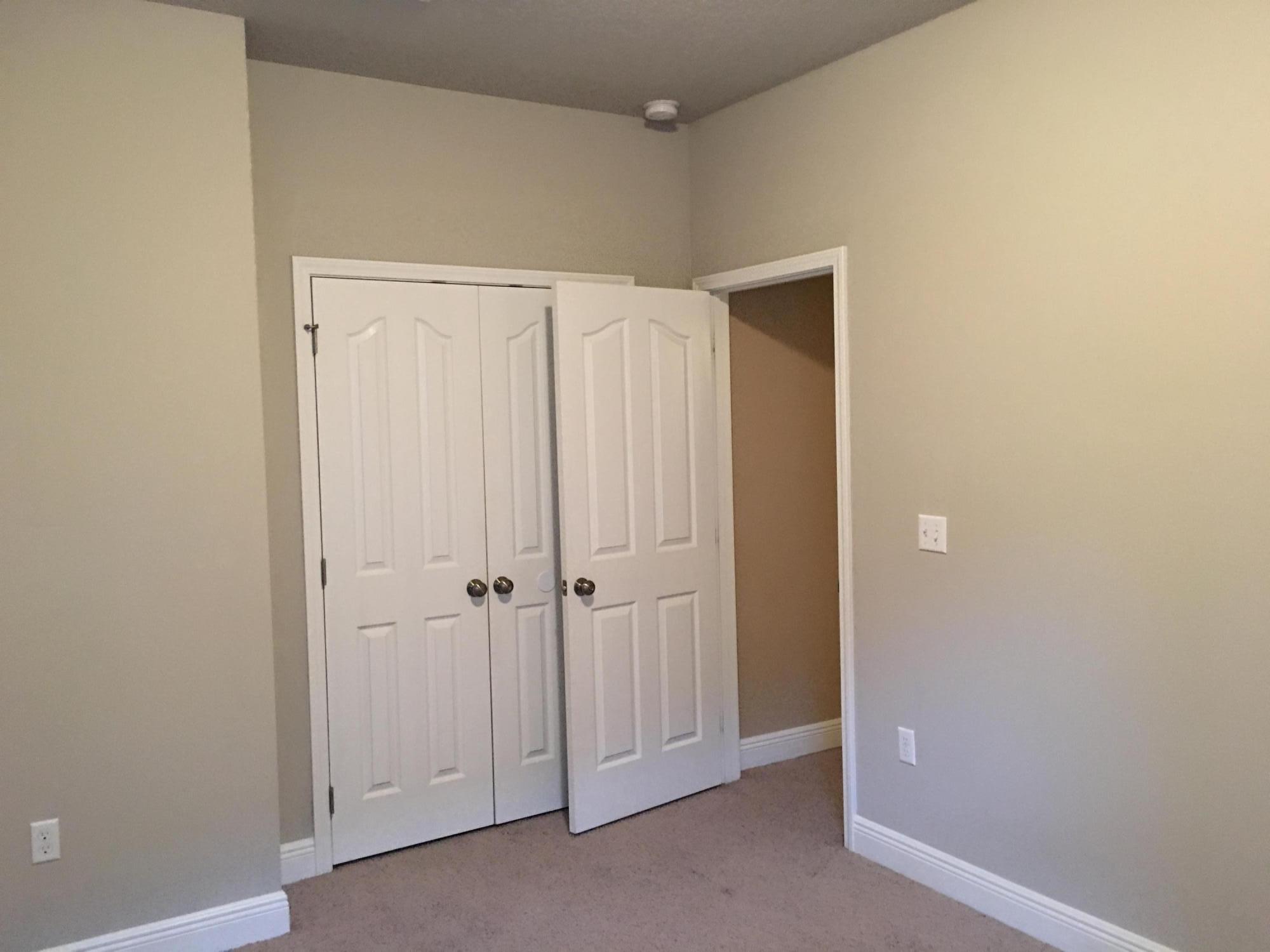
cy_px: 476
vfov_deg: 48.2
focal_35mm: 29
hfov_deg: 61.7
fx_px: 1064
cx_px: 635
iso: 50
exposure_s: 1/4
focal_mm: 4.15
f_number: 2.2
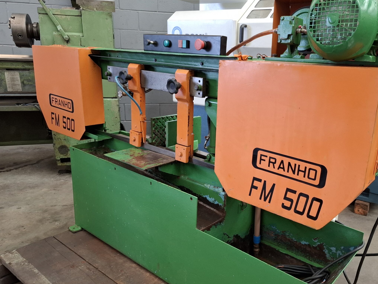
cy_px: 152
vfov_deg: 48.2
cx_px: 223
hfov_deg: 61.2
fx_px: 317
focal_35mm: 29
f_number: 1.8
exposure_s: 1/120
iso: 200
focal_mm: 5.54
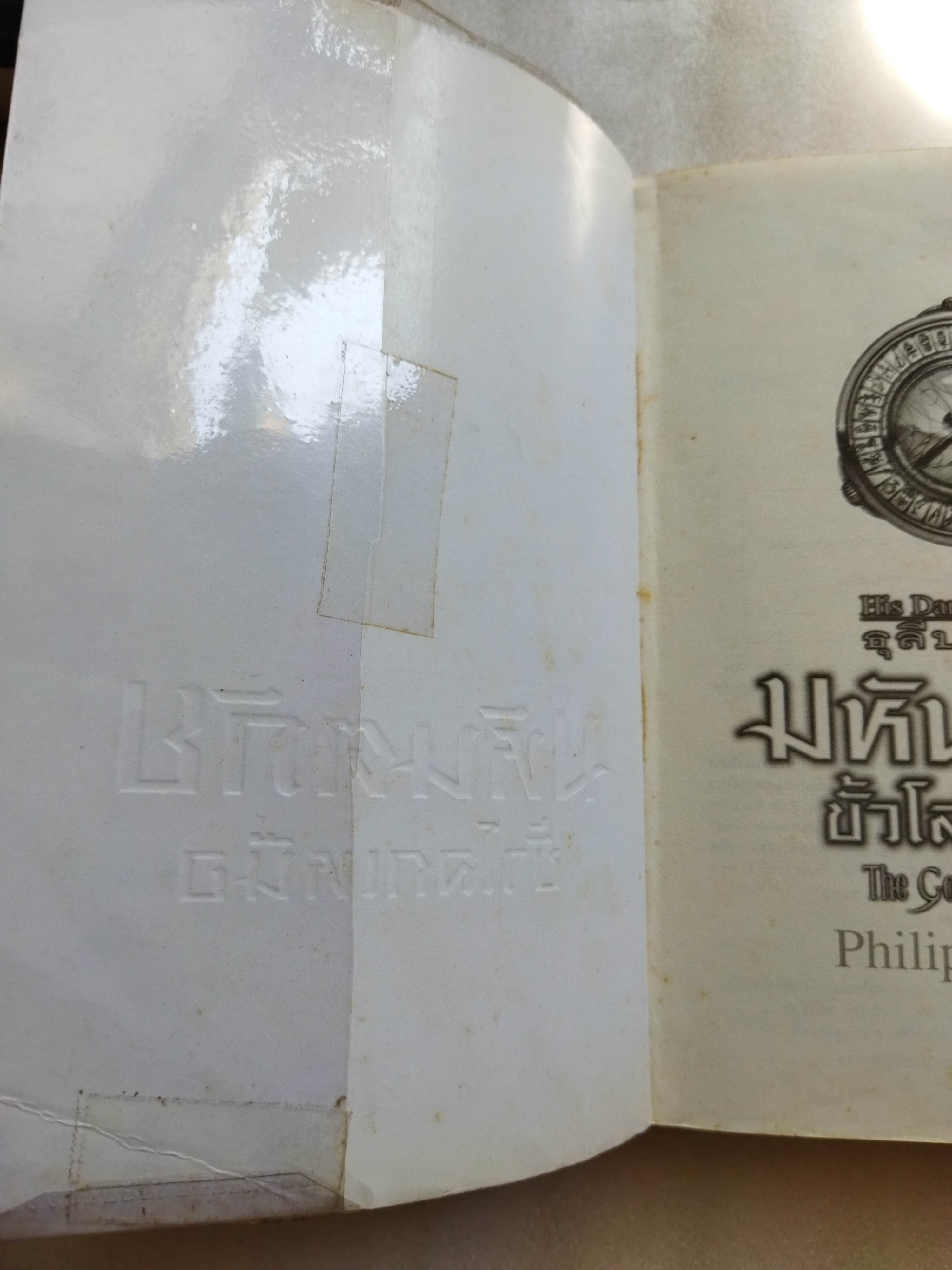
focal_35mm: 27
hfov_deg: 51.4
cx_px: 476
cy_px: 635
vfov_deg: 65.3
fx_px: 990
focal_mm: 4.71
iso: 119
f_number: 1.79
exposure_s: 1/120
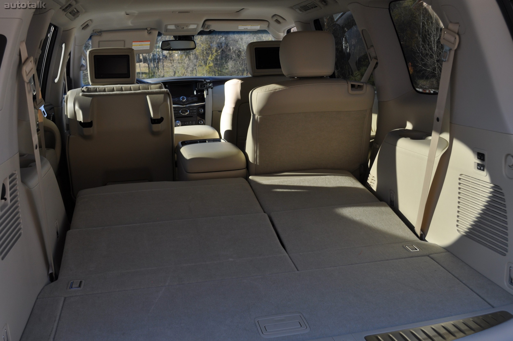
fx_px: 555
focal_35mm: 39
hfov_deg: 49.6
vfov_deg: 34.1
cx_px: 256
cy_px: 170
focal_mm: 26
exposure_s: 1/160
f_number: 6.3
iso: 200
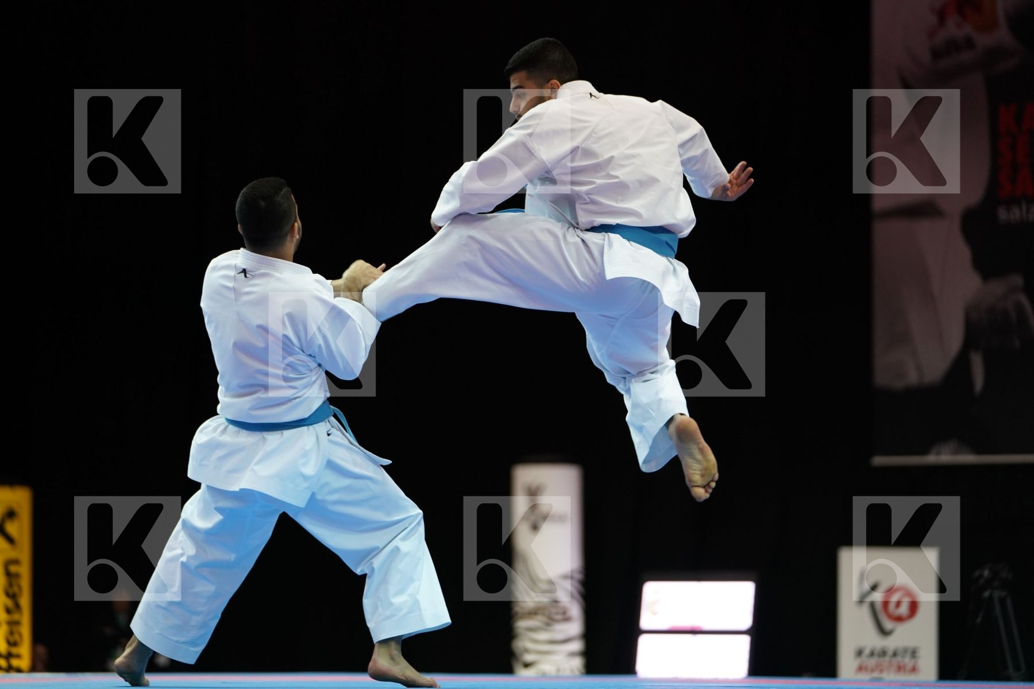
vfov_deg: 10.7
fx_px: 3676
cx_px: 517
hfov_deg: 16.0
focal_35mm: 128
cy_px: 344
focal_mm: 128
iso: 2000
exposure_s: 1/500
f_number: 2.8
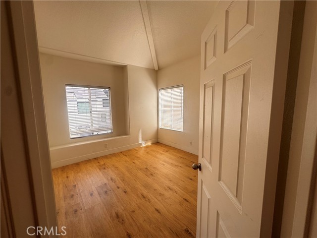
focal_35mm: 14
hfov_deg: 102.1
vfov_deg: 85.7
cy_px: 119
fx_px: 128
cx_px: 158
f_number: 2.2
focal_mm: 2.22
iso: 40
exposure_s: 1/177
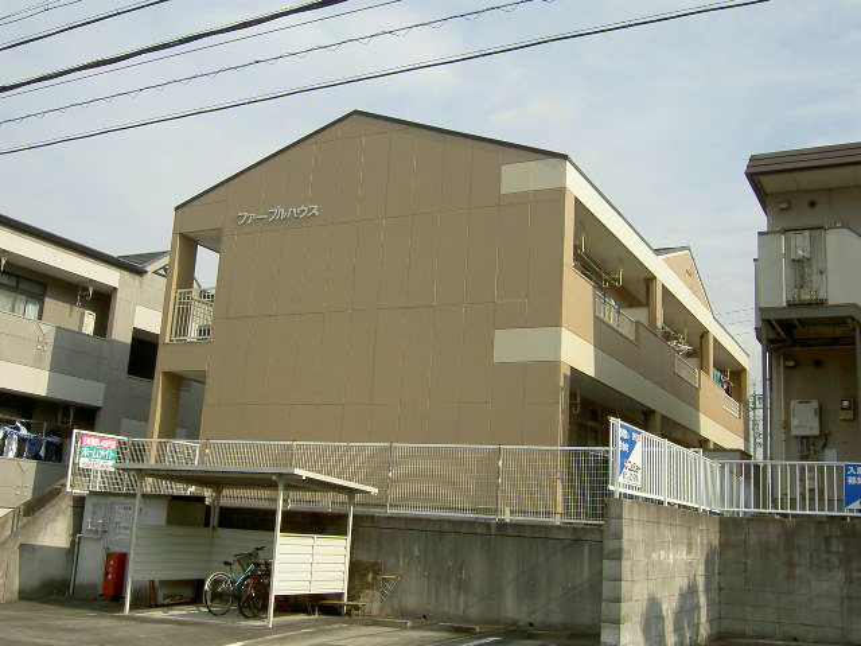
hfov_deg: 49.0
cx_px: 430
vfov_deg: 37.7
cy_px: 323
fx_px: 945
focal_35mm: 38
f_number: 4.9
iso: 50
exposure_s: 1/400
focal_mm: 6.3
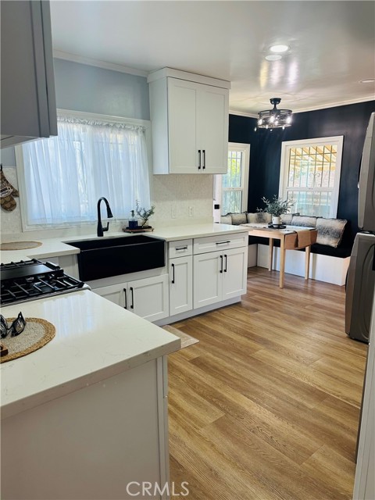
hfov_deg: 56.8
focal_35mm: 24
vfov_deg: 71.6
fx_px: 347
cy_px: 250
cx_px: 188
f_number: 1.78
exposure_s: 1/120
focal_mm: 6.86
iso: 125
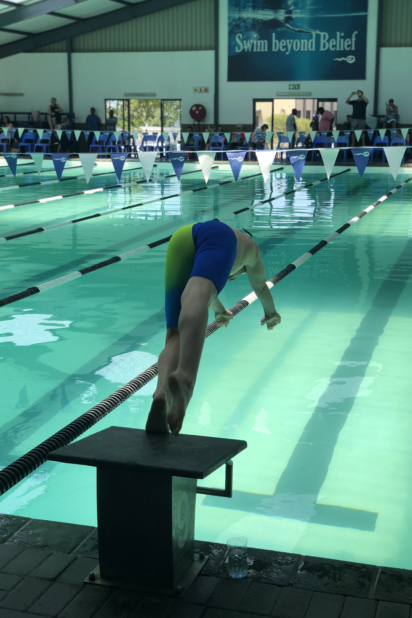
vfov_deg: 36.2
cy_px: 312
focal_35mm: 55
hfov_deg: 24.6
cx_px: 201
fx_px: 944
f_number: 2.4
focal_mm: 6
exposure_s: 1/335
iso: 16
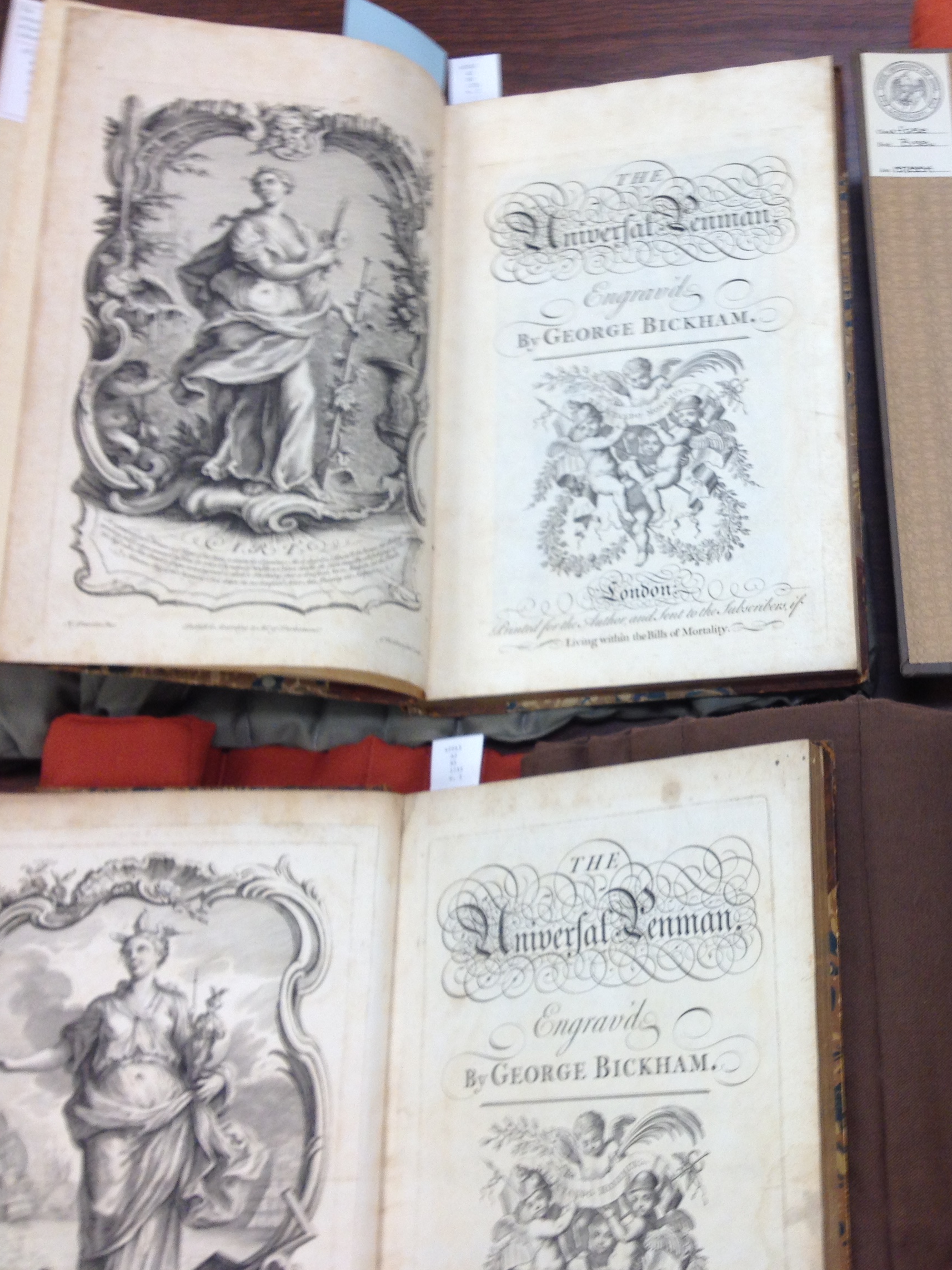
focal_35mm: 50
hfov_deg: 28.3
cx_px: 794
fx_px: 1833
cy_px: 611
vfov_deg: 38.2
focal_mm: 4.28
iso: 50
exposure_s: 1/40
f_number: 2.4
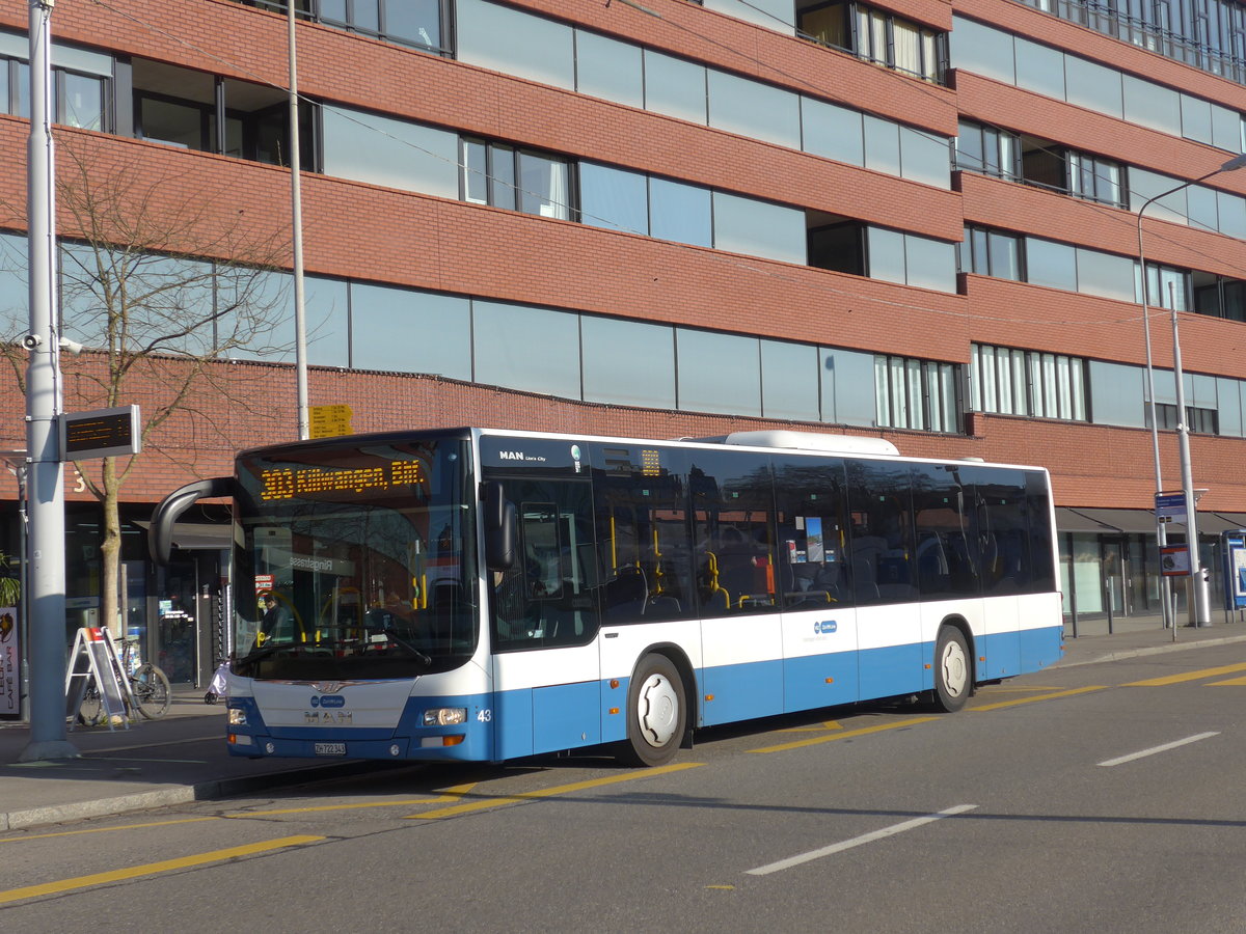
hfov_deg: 34.9
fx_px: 1980
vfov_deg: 26.6
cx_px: 623
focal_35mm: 55
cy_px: 467
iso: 80
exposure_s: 1/1000
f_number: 3.4
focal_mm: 11.3
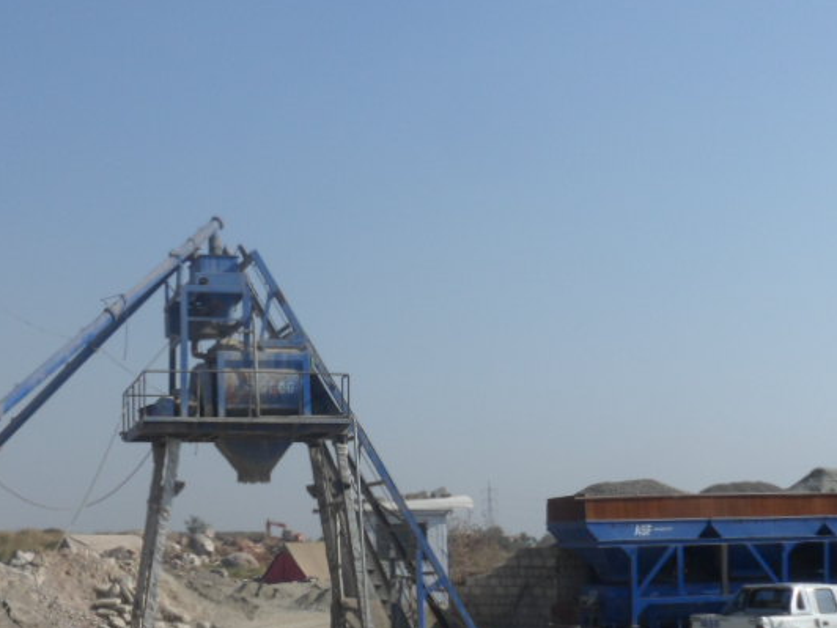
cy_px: 423
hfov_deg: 37.7
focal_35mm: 50
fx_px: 1209
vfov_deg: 28.9
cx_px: 272
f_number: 9.4
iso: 80
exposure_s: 1/180
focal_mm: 4.9
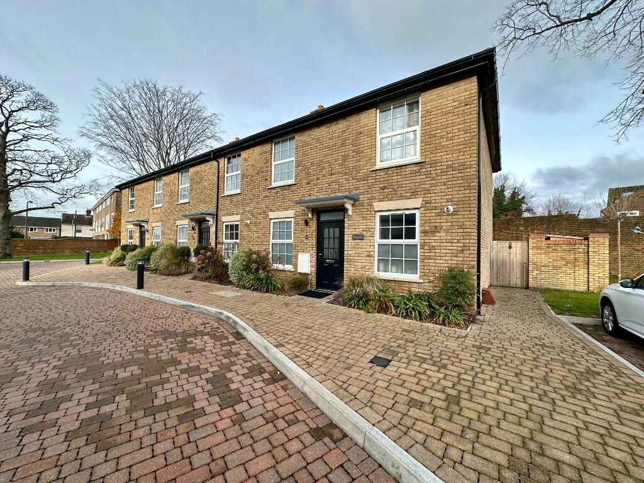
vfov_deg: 85.7
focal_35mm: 14
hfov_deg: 102.1
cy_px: 242
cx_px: 322
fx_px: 260
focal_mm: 2.22
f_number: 2.2
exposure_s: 1/314
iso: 40
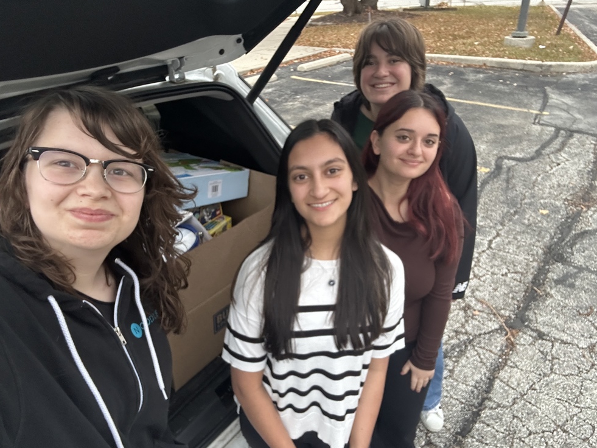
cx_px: 288
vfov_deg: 56.8
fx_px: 414
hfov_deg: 71.6
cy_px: 229
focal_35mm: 24
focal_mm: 2.69
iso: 160
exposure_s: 1/60
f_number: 1.9
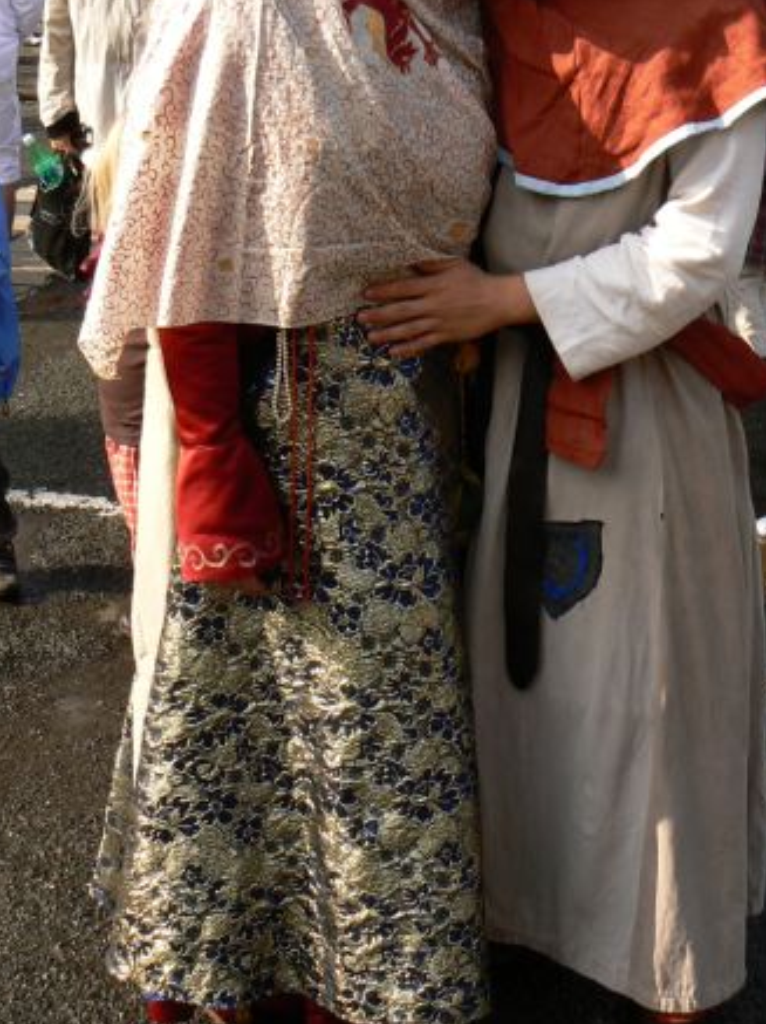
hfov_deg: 26.4
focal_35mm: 55
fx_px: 1625
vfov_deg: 34.8
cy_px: 395
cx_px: 485
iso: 80
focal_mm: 6
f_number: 5.6
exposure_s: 1/250
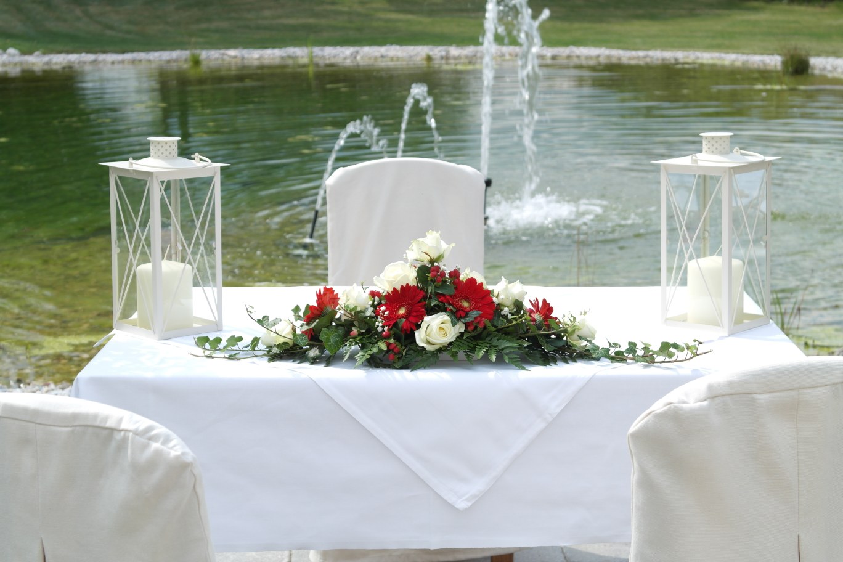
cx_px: 422
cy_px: 281
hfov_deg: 26.3
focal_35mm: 77
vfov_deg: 17.7
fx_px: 1803
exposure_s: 1/160
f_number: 7.1
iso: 100
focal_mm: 50
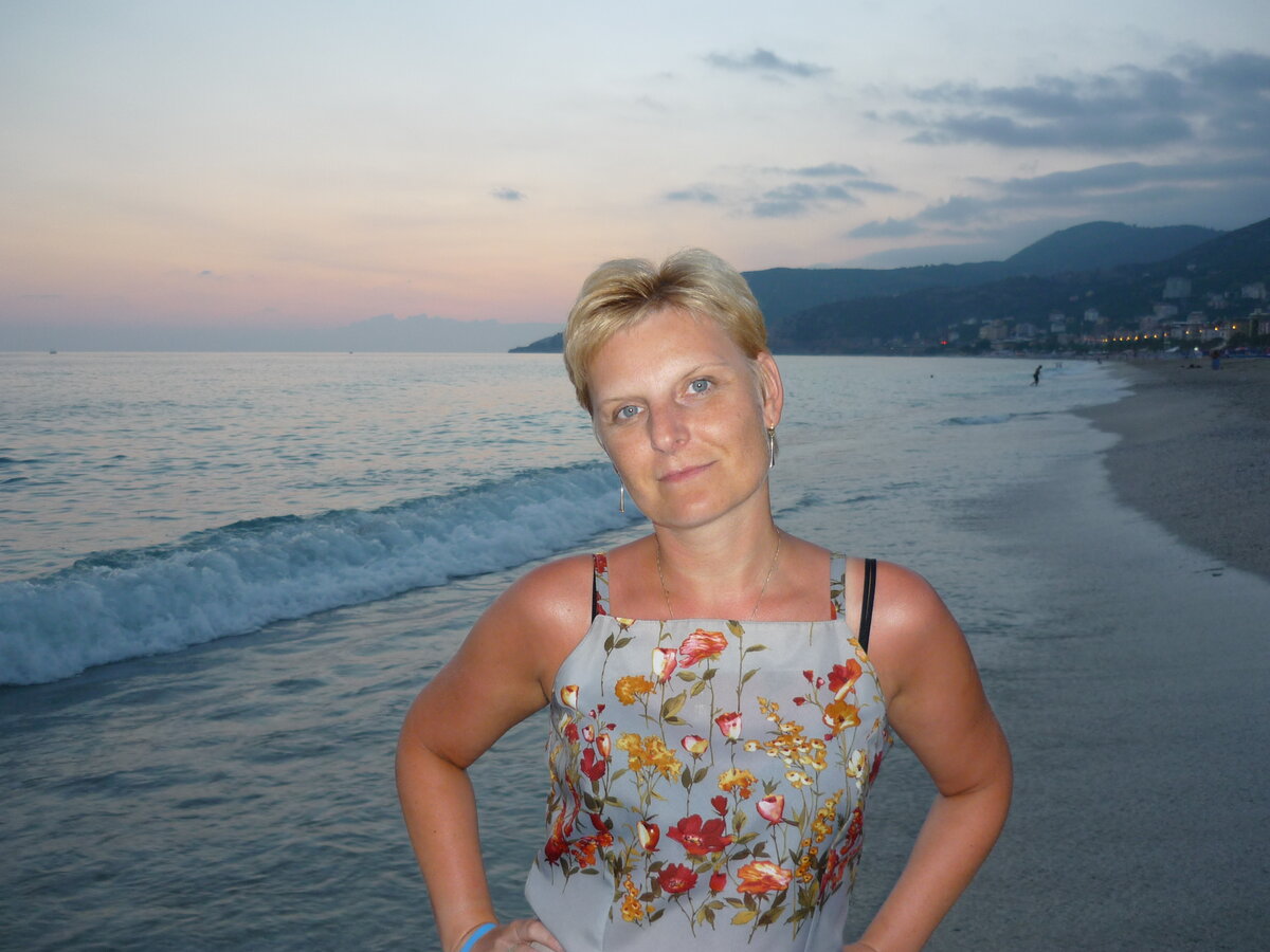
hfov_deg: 55.4
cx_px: 635
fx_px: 1211
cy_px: 476
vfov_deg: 42.9
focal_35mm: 33
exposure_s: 1/80
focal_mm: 5.5
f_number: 2.8
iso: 100
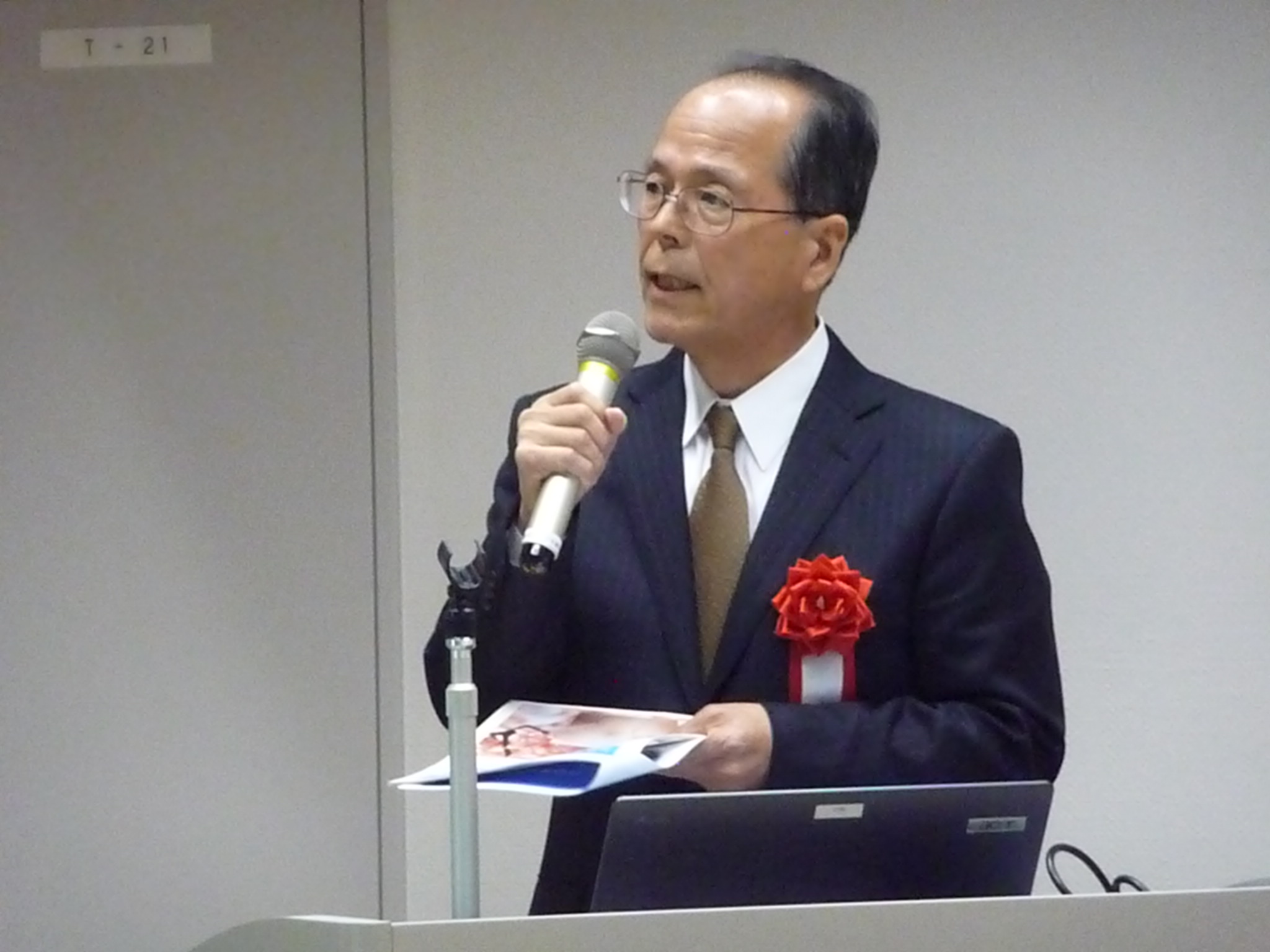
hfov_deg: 7.1
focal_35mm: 280
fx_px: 10273
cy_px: 476
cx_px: 635
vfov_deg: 5.3
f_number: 4.9
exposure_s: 1/40
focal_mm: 47
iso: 3200
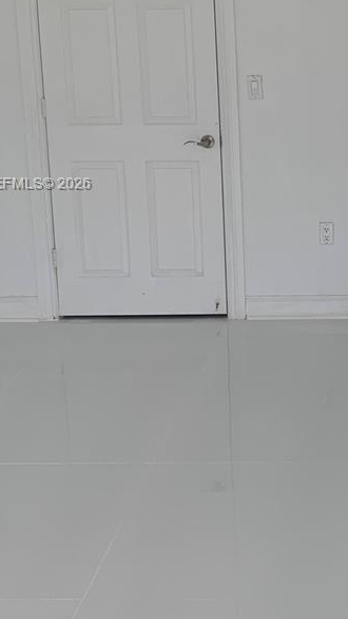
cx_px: 370
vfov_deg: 35.5
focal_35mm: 58
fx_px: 951
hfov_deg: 19.9
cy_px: 185
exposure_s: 1/121
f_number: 1.8
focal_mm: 4.25
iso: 32
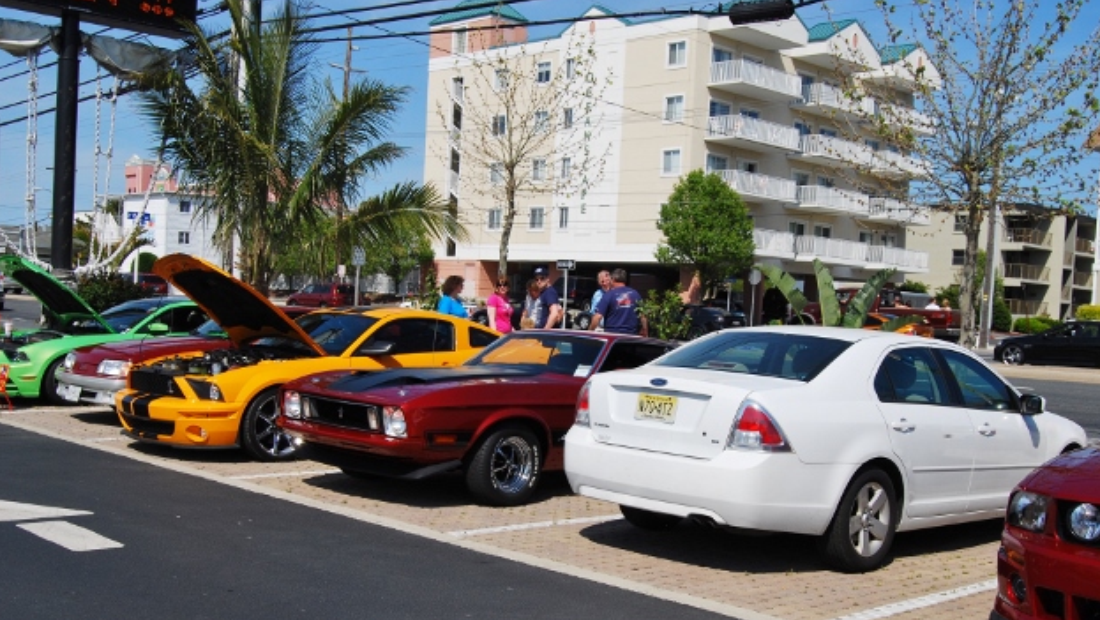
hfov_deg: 48.3
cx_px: 546
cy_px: 374
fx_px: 1226
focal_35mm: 42
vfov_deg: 28.3
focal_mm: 26
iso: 200
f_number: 11
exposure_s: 1/500
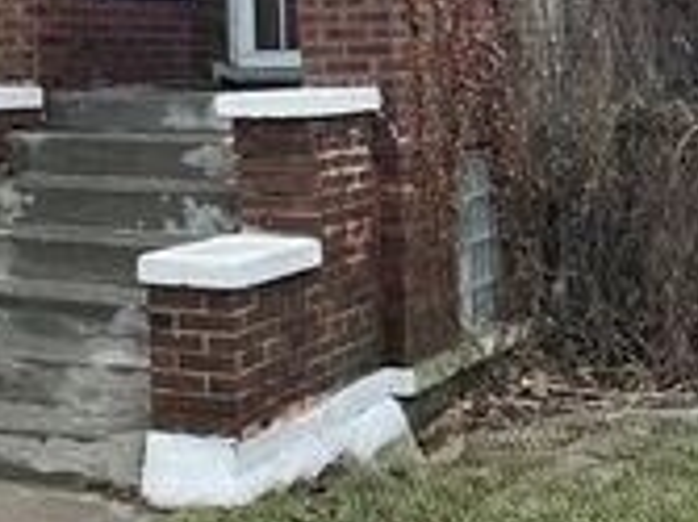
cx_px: -46
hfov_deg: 21.5
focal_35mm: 87
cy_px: -111
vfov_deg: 16.2
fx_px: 1753
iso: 125
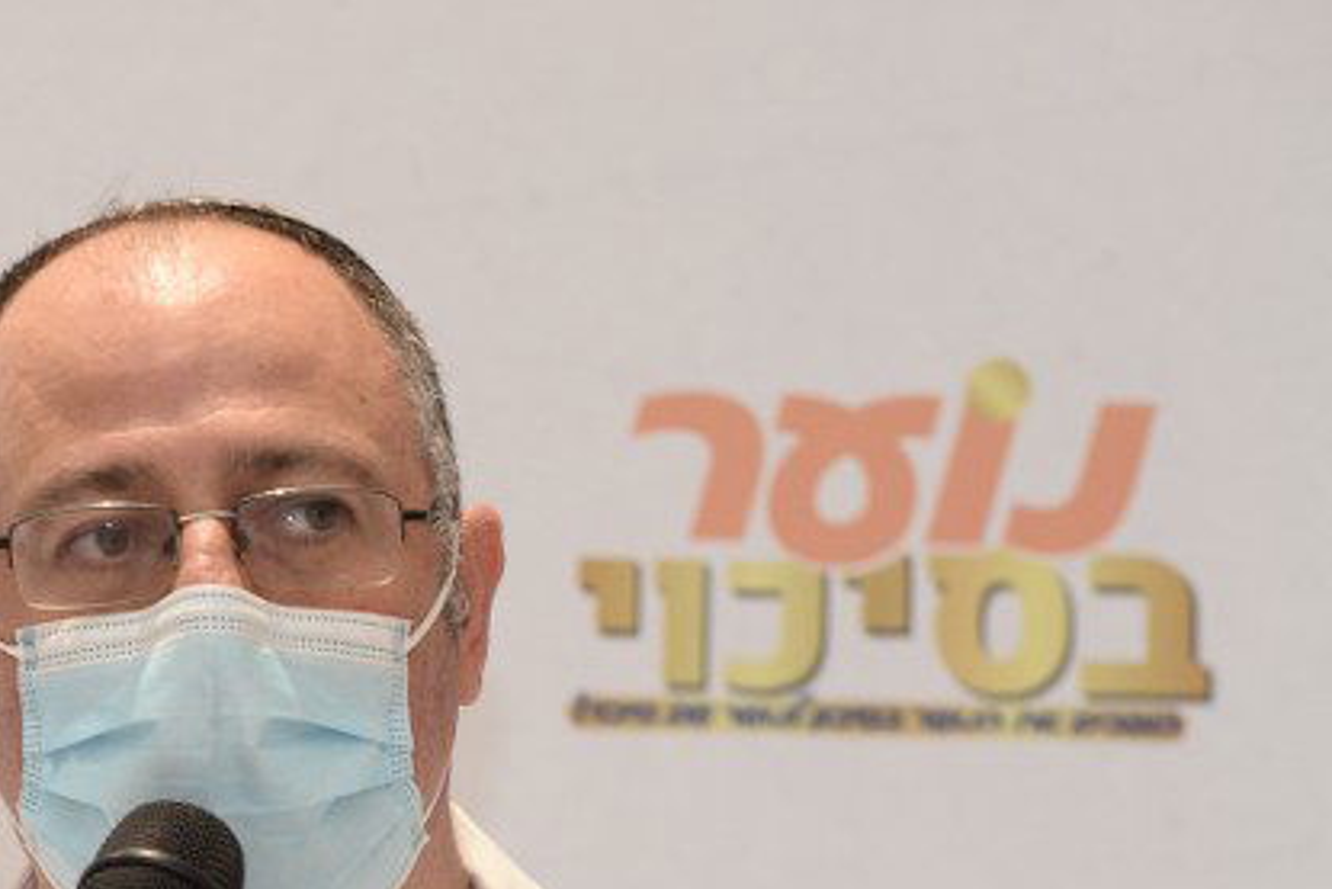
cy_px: 749
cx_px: 254
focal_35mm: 289
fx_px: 10696
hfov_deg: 7.1
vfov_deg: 4.8
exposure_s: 1/160
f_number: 6.3
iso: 2000
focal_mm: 150
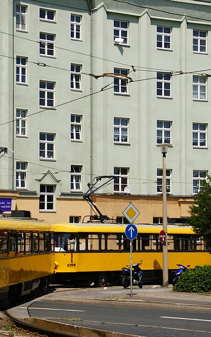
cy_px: 169
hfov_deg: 14.2
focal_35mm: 92
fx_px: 846
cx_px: 75
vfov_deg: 22.6
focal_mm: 40
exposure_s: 1/640
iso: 200
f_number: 10
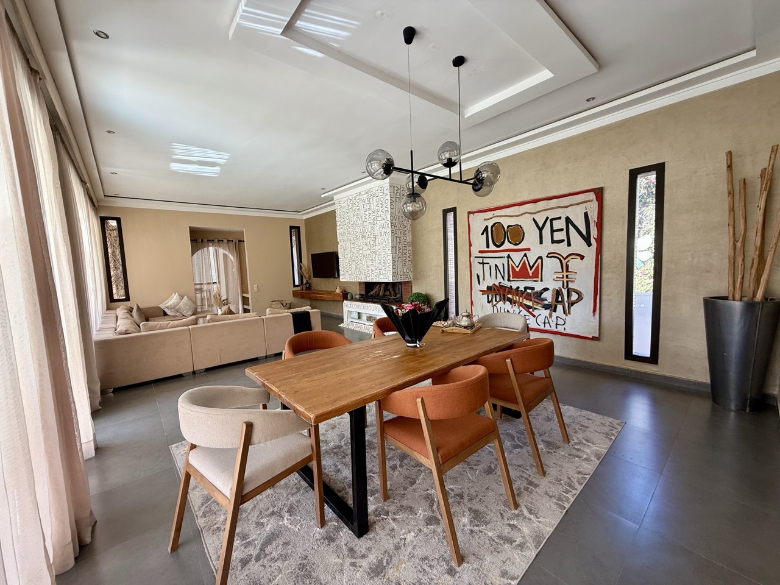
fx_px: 315
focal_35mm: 14
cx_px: 390
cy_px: 292
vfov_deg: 85.7
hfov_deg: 102.1
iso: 100
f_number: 2.2
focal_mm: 2.22
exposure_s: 1/99
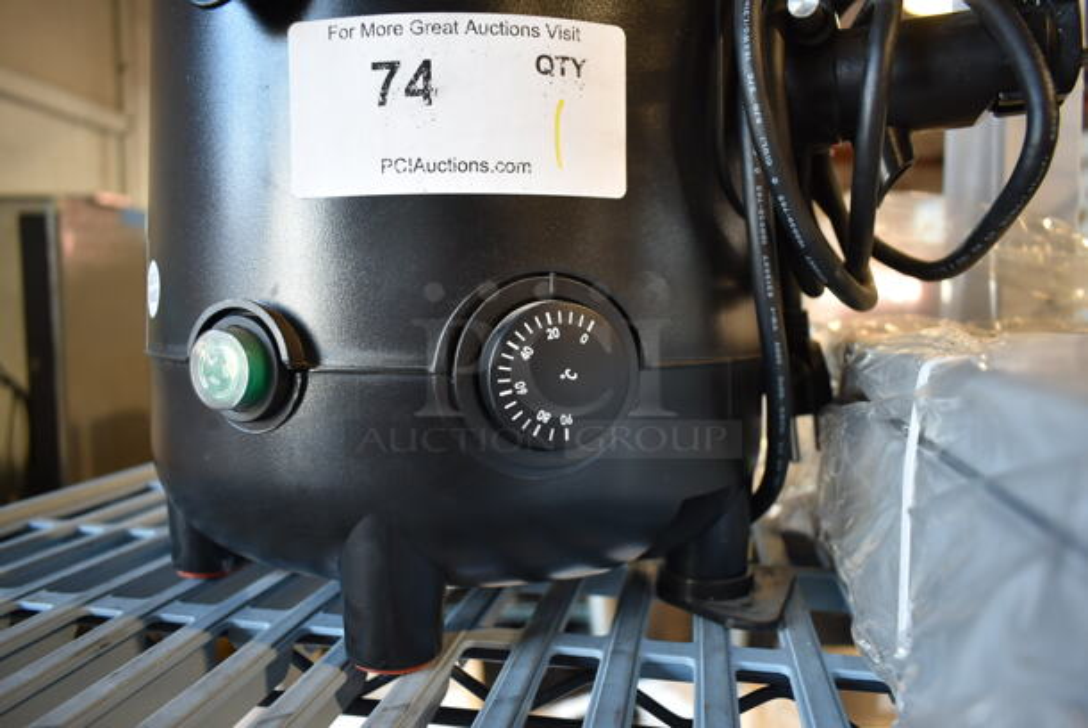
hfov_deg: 67.3
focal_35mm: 27
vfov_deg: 48.0
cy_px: 364
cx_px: 544
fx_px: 817
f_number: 3.5
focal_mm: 18
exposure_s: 1/30
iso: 450
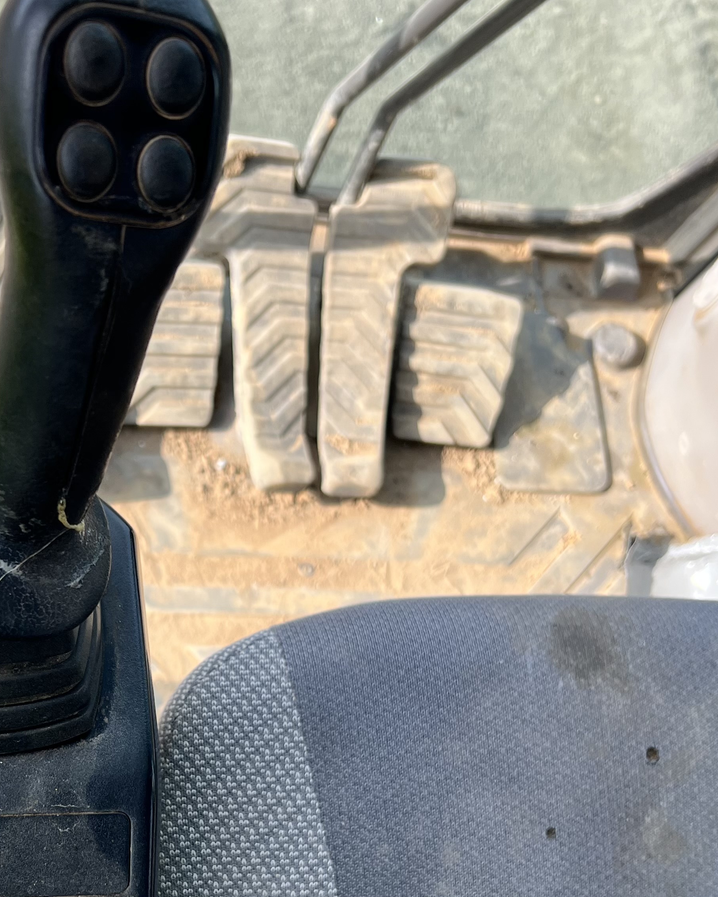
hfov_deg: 33.0
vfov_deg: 39.9
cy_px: 680
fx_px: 1195
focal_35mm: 45
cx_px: 213
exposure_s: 1/924
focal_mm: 5.7
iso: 50
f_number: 1.5
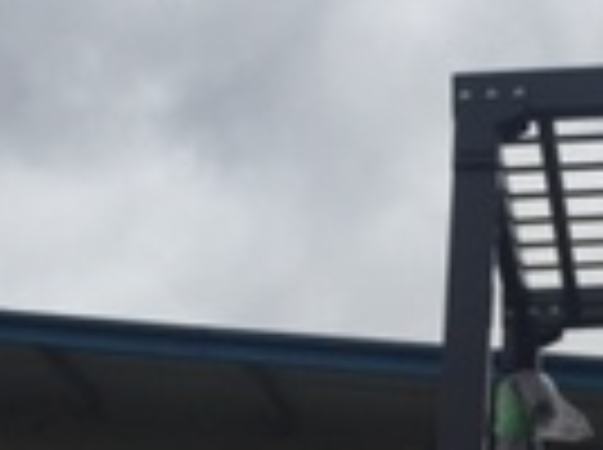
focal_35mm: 139
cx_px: 549
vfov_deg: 10.6
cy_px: 328
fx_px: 2417
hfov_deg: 14.1
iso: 32
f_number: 2.2
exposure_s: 1/4405
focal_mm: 4.15
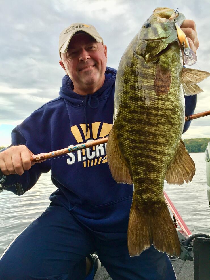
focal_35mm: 29
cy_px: 140
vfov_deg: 61.7
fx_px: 235
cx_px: 105
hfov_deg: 48.2
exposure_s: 1/120
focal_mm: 4.15
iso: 40
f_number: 2.2
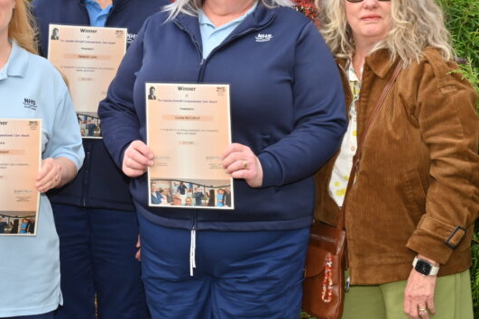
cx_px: 168
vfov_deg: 13.0
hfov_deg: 19.4
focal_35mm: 105
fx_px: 1397
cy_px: 84
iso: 1000
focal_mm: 60
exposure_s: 1/125
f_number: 16
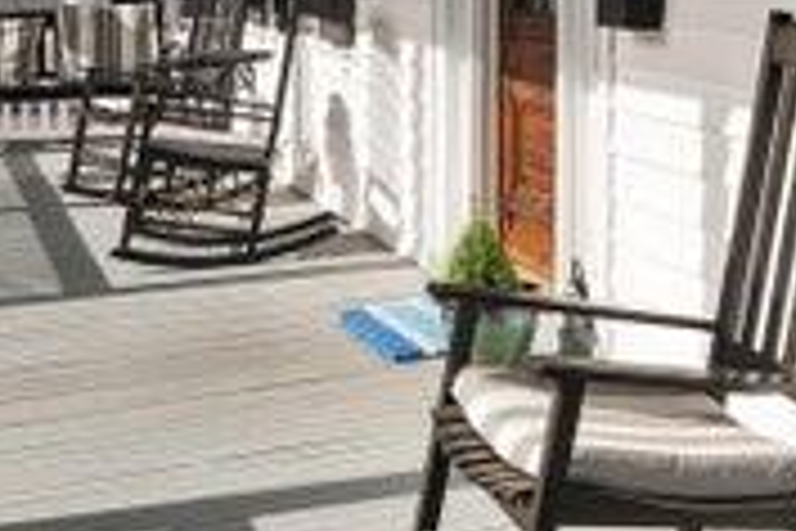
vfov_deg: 17.2
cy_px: -99
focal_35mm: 76
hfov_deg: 25.0
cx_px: 850
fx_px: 1680
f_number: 9
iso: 400
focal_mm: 14
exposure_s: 1/800
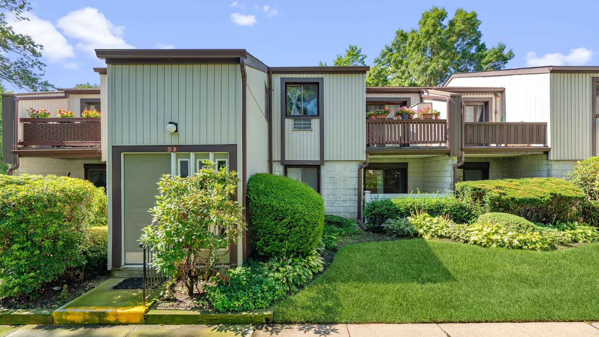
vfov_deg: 63.9
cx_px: 304
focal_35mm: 17
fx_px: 270
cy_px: 172
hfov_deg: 95.9
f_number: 5.6
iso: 250
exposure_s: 1/200
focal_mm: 16
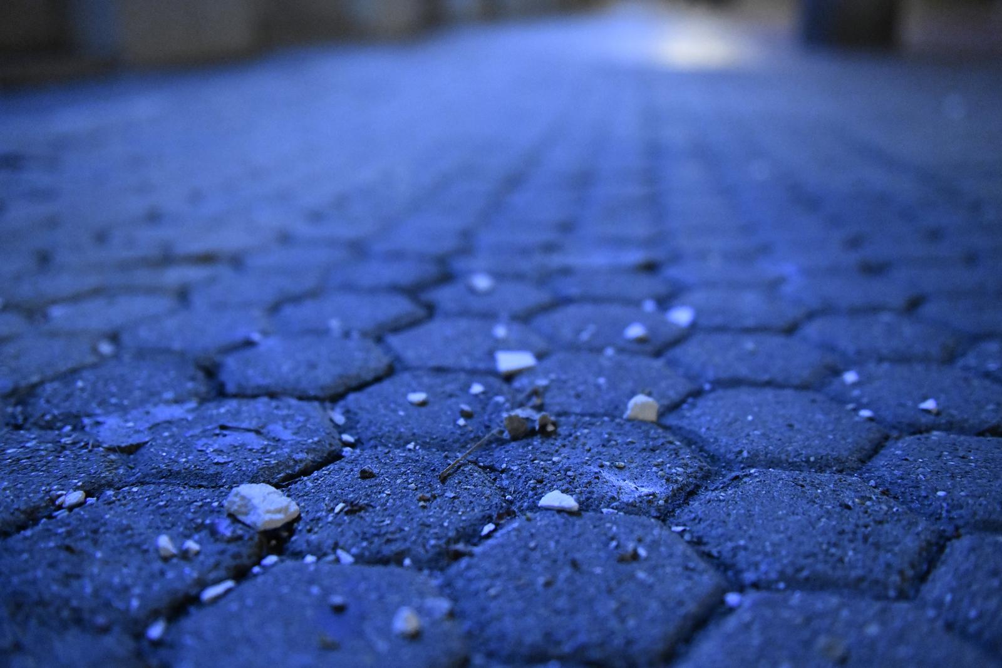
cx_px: 501
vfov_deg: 37.9
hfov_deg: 54.4
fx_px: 974
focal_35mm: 35
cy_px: 334
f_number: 2.8
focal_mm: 35
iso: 5000
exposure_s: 1/160
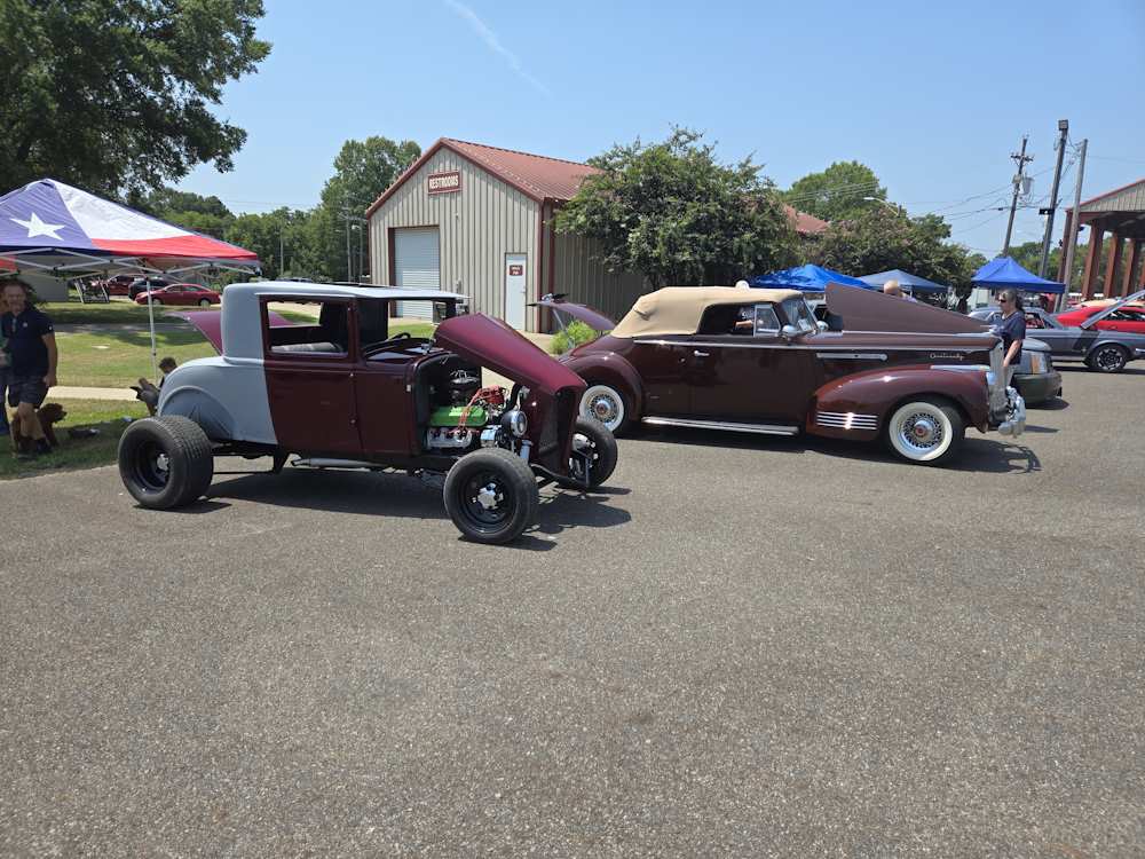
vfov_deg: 58.9
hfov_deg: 73.9
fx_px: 761
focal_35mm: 23
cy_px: 430
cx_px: 572
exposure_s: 1/1567
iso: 25
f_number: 1.8
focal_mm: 5.4
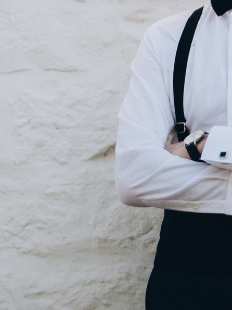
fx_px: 1295
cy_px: -61
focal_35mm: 145
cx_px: 612
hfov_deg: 8.9
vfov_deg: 13.3
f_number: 1.4
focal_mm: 35
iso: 100
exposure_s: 1/1600
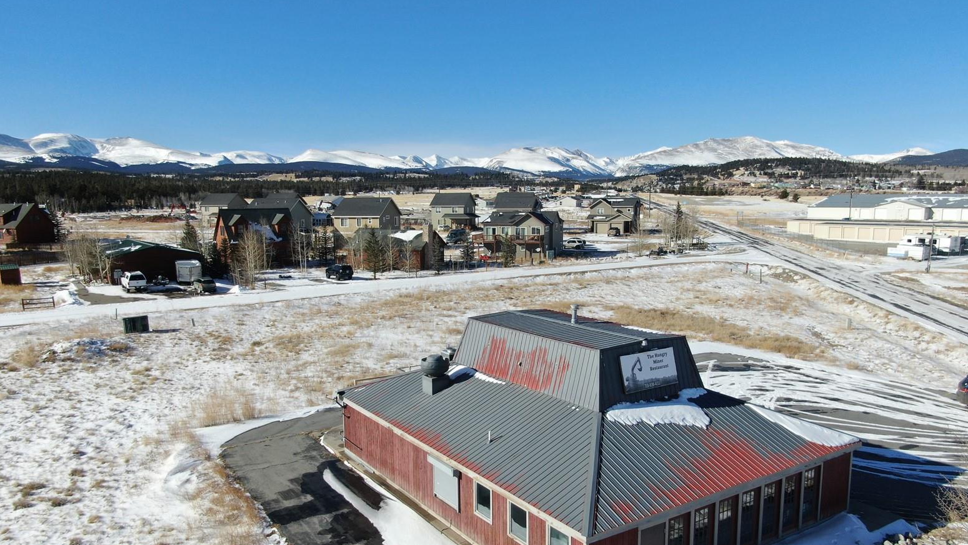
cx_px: 489
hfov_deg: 69.8
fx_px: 693
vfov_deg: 42.8
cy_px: 309
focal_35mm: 27
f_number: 2.8
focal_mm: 4.39
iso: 100
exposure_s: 1/1600
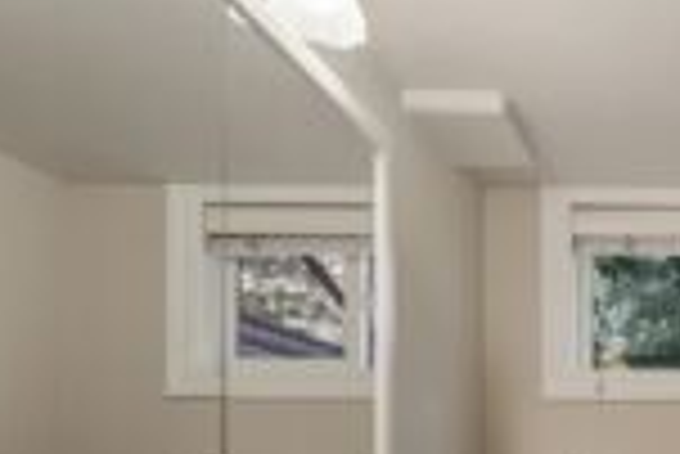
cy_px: 508
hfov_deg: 41.8
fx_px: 700
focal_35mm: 37
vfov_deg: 31.6
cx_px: 739
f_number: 9
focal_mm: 14
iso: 400
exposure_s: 1/200
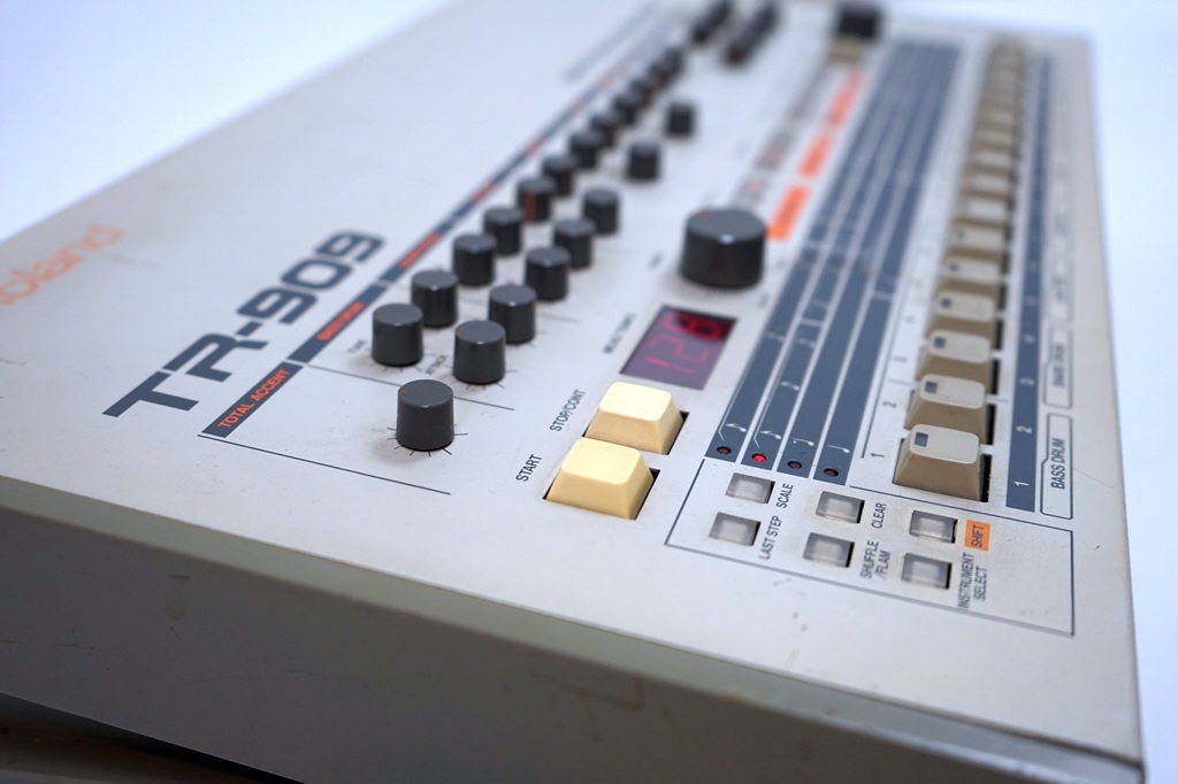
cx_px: 589
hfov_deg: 51.9
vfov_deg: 35.9
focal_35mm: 37
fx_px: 1210
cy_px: 392
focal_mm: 37
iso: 320
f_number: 4
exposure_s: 1/60
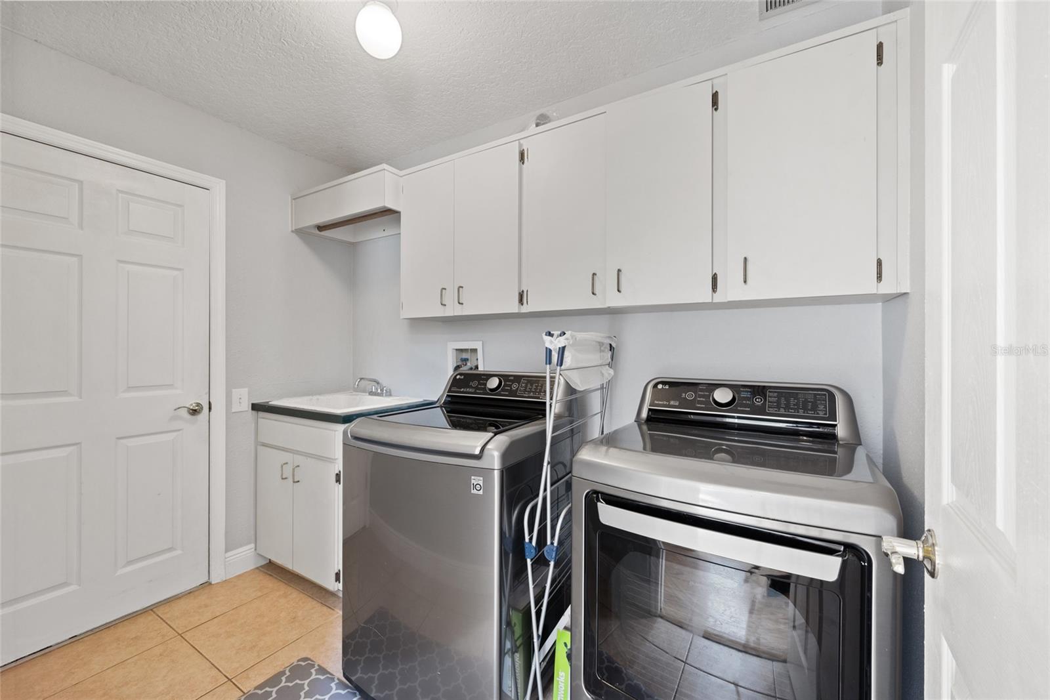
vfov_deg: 81.2
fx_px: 408
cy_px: 350
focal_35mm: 14
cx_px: 525
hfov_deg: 104.2
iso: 250
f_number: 9
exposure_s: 2.5
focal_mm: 14
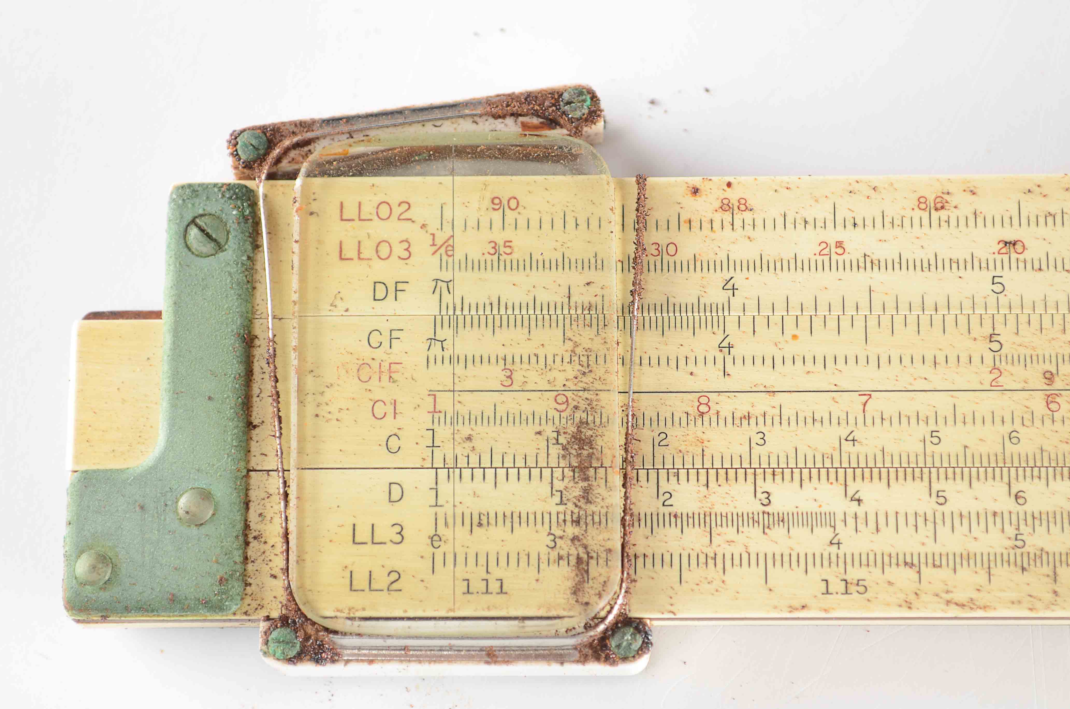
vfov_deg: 14.6
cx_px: 568
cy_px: 368
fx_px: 2759
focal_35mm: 93
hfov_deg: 21.9
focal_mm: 52
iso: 100
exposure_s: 1/60
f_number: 7.1
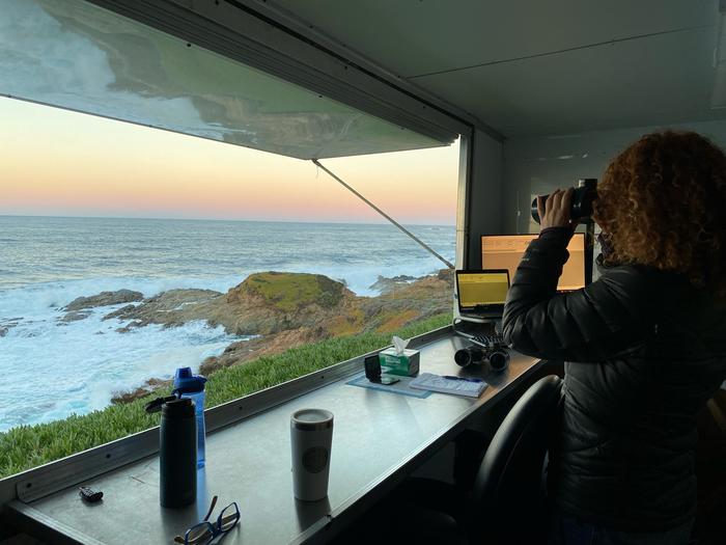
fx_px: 545
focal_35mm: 26
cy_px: 272
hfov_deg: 67.3
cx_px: 363
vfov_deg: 53.1
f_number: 1.8
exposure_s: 1/121
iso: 50
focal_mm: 4.25
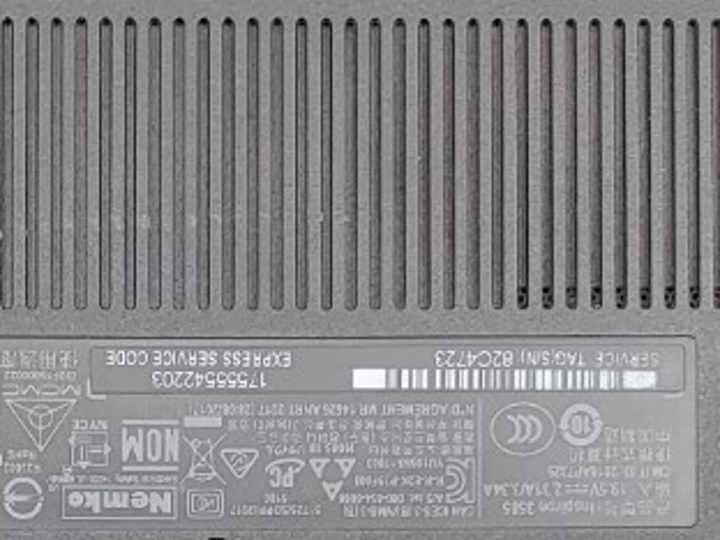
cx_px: 194
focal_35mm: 120
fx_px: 2496
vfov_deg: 11.8
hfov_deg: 16.3
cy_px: 798
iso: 50
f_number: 1.8
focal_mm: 4.36
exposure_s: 1/60
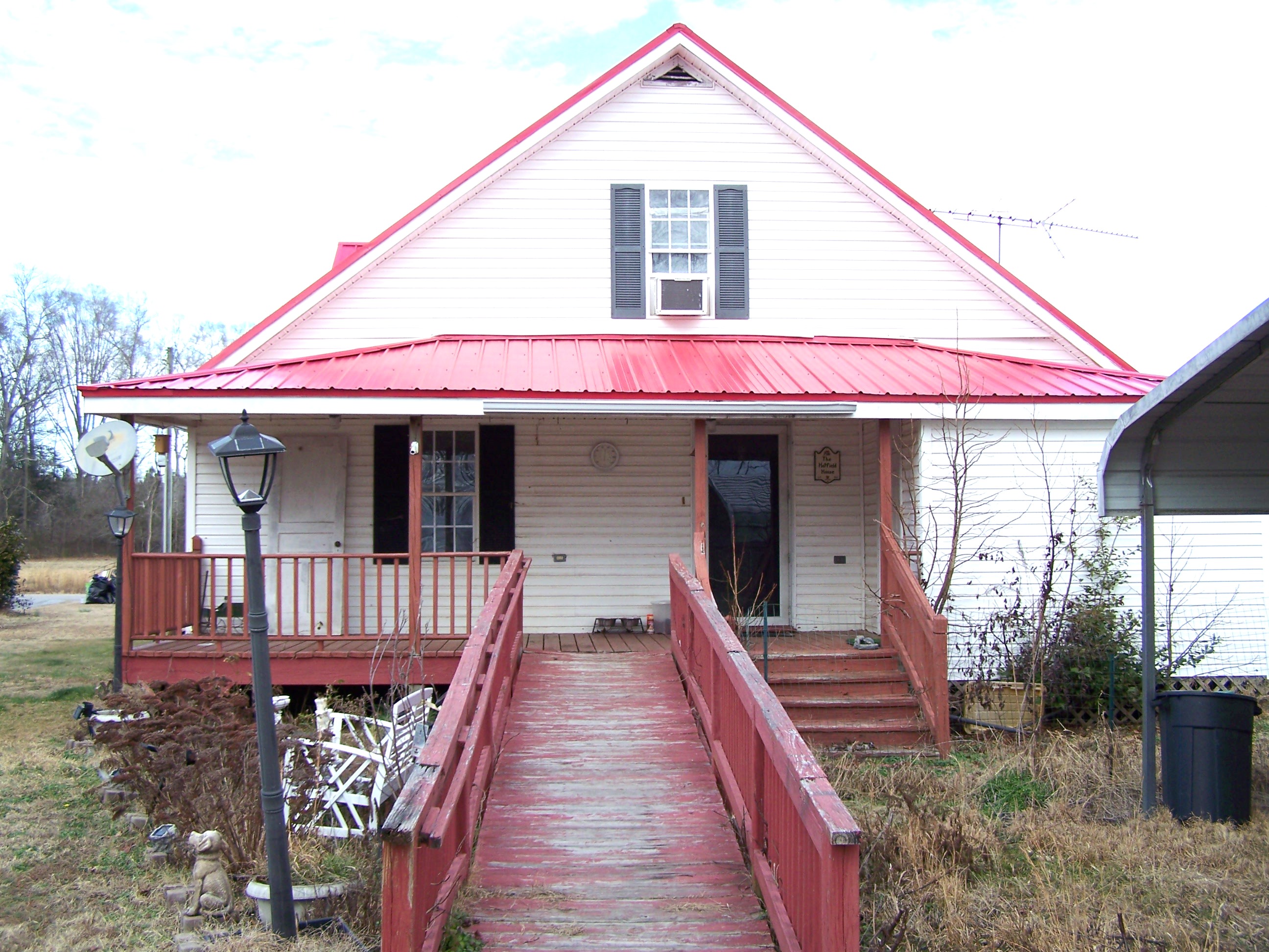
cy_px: 476
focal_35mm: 38
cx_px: 634
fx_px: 1393
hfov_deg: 49.0
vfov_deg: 37.7
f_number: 2.8
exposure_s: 1/250
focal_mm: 6.3
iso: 64
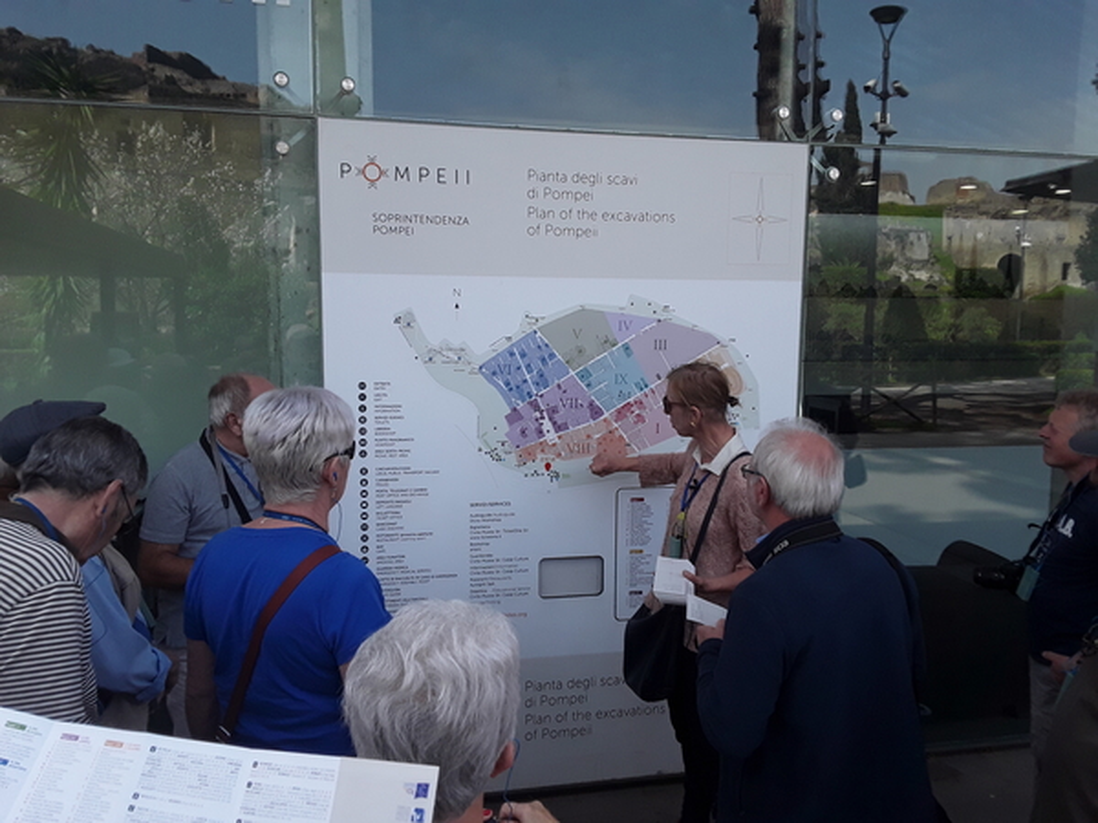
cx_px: 549
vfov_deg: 51.4
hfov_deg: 65.3
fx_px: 856
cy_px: 412
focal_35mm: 27
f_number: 1.9
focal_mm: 2.91
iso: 40
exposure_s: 1/345
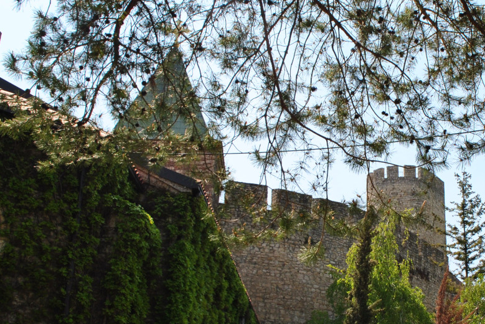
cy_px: 196
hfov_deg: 37.1
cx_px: 372
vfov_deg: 26.0
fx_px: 701
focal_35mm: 52
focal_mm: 18
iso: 200
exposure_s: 1/250
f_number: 10
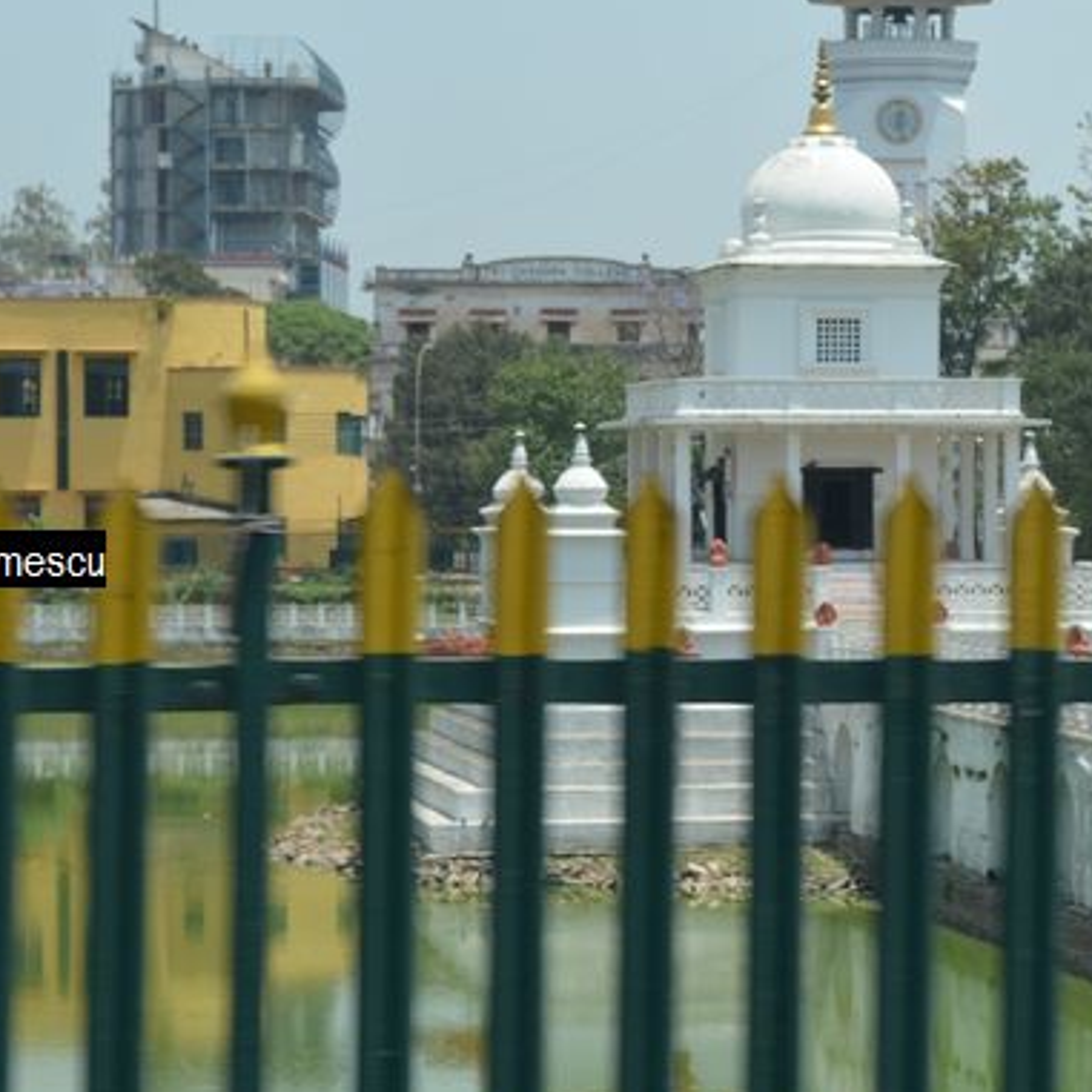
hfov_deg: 11.8
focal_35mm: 147
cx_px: 914
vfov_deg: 11.9
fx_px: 5243
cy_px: 560
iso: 160
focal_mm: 55
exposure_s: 1/250
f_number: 8
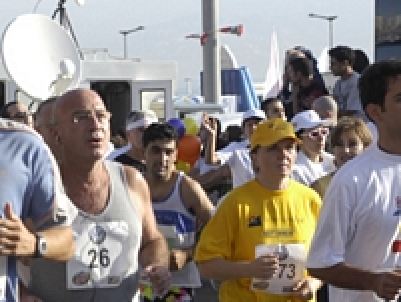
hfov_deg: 9.0
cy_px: 211
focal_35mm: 218
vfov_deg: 6.8
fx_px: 2527
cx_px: -13
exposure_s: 1/320
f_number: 7.1
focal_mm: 70
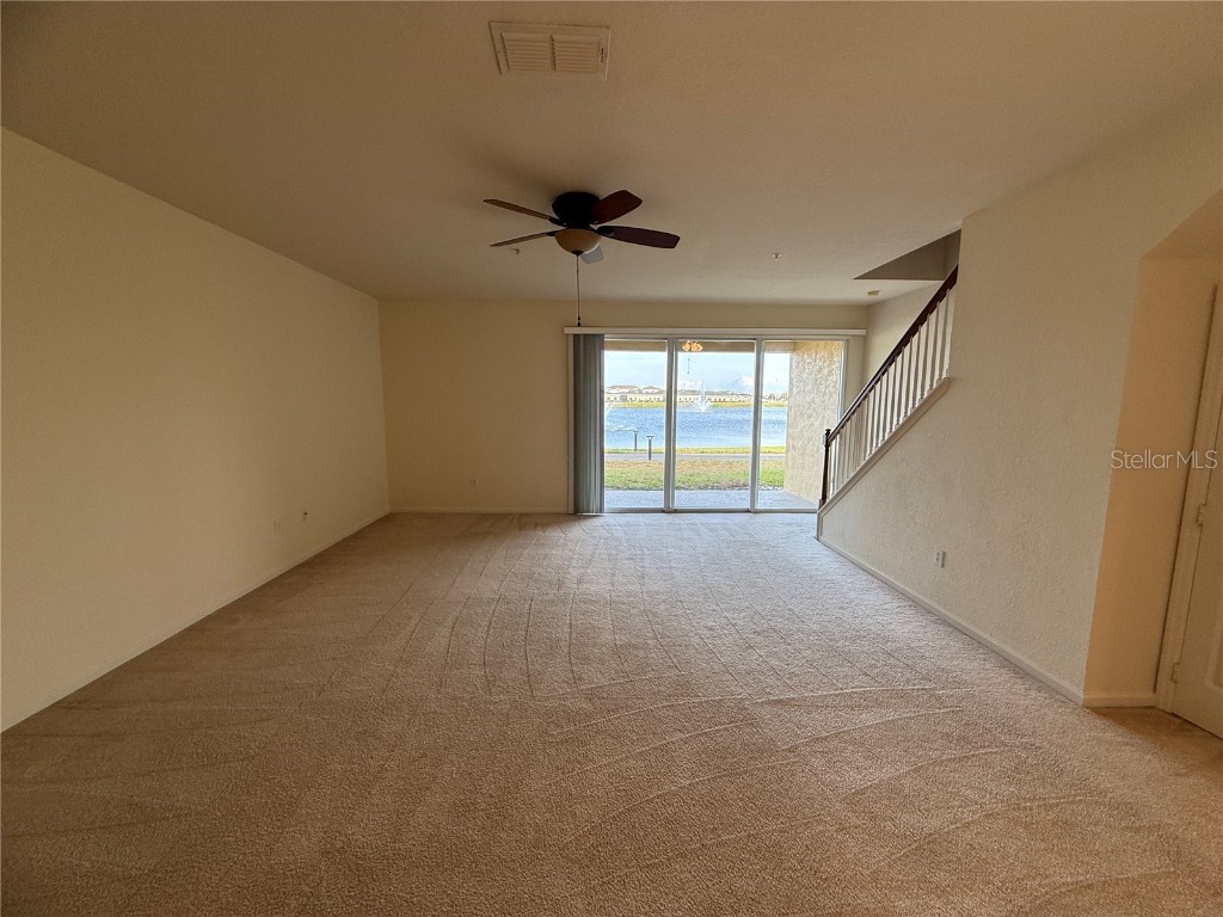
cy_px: 458
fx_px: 495
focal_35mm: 14
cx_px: 612
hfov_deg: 102.1
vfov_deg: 85.7
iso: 80
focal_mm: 2.22
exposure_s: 1/120
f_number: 2.2
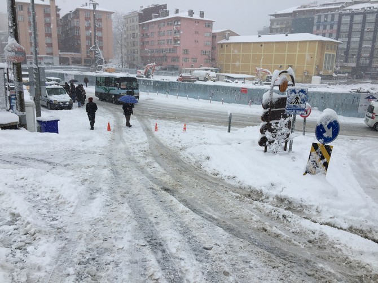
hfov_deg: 61.7
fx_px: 317
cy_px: 142
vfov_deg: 48.2
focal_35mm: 29
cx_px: 189
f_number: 2.2
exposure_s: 1/1014
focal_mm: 4.15
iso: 32
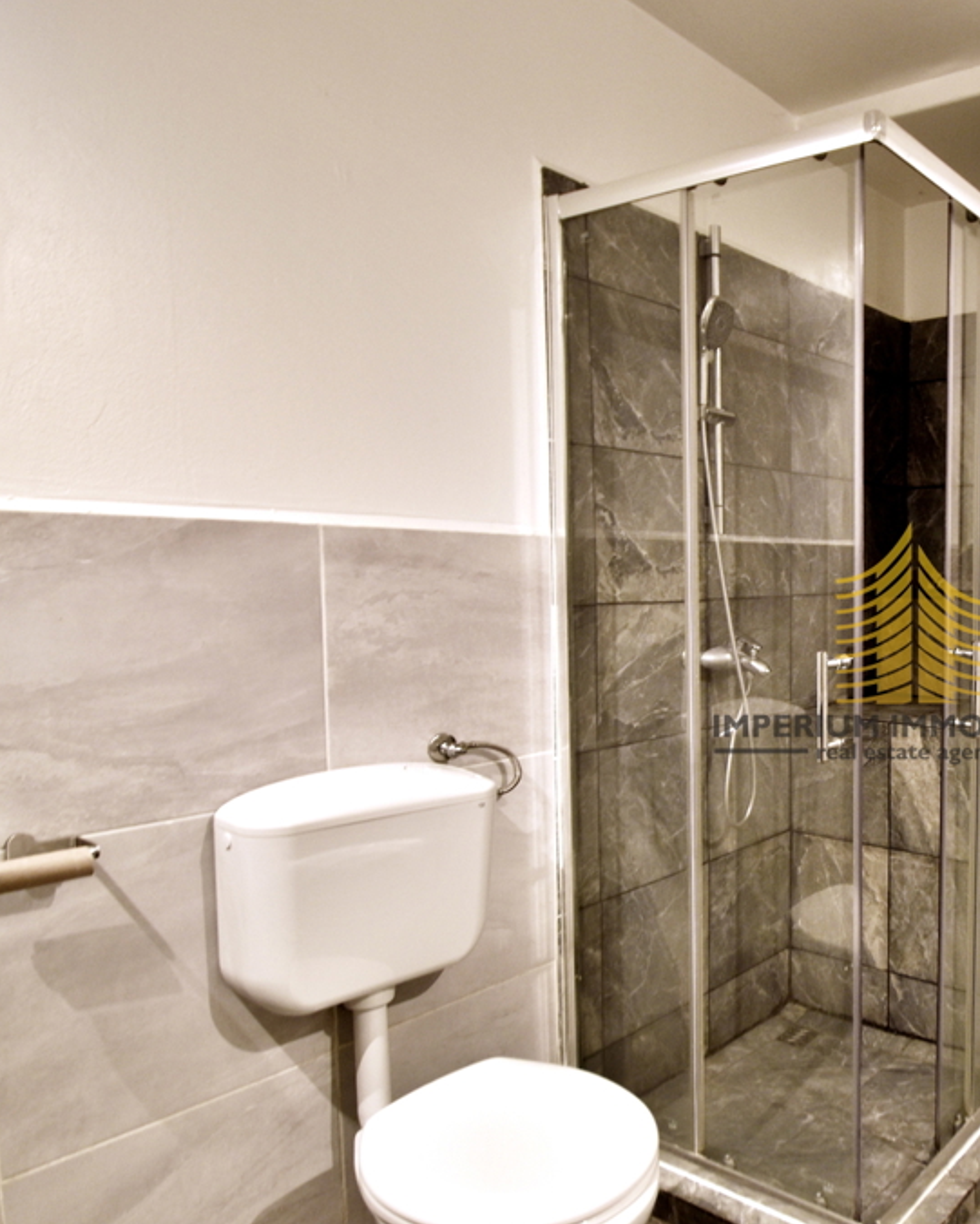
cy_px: 643
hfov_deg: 49.4
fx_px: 906
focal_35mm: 25
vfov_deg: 68.0
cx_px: 915
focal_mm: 10
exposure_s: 1/15
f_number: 4.5
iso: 220
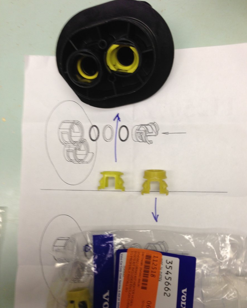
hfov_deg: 42.2
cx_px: 125
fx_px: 320
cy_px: 162
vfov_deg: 51.5
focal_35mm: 35
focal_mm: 4.13
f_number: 2.4
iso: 50
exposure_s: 1/20
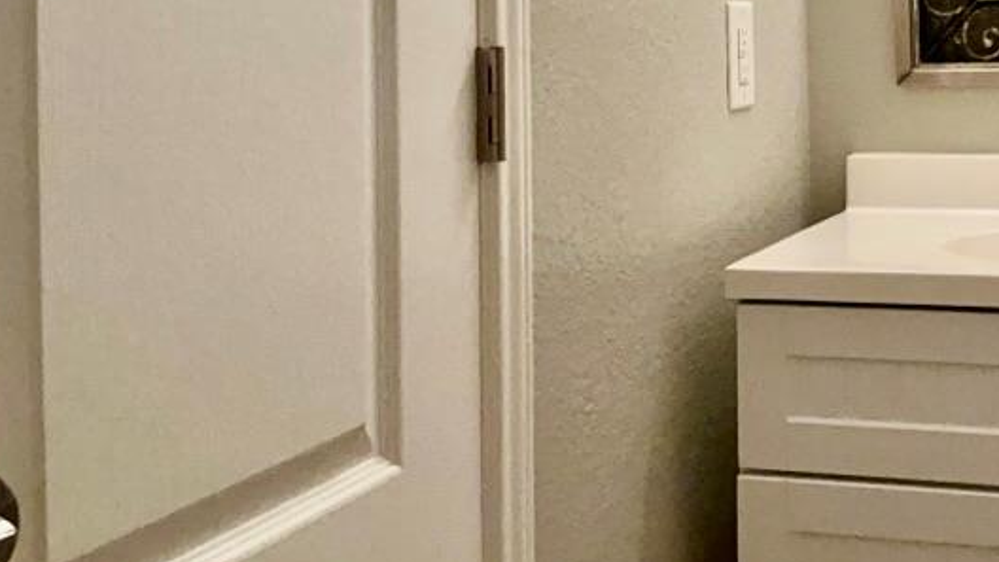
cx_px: 855
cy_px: -17
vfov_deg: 20.3
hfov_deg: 35.0
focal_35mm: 57
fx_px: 1510
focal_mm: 3
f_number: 1.8
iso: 320
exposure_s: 1/60
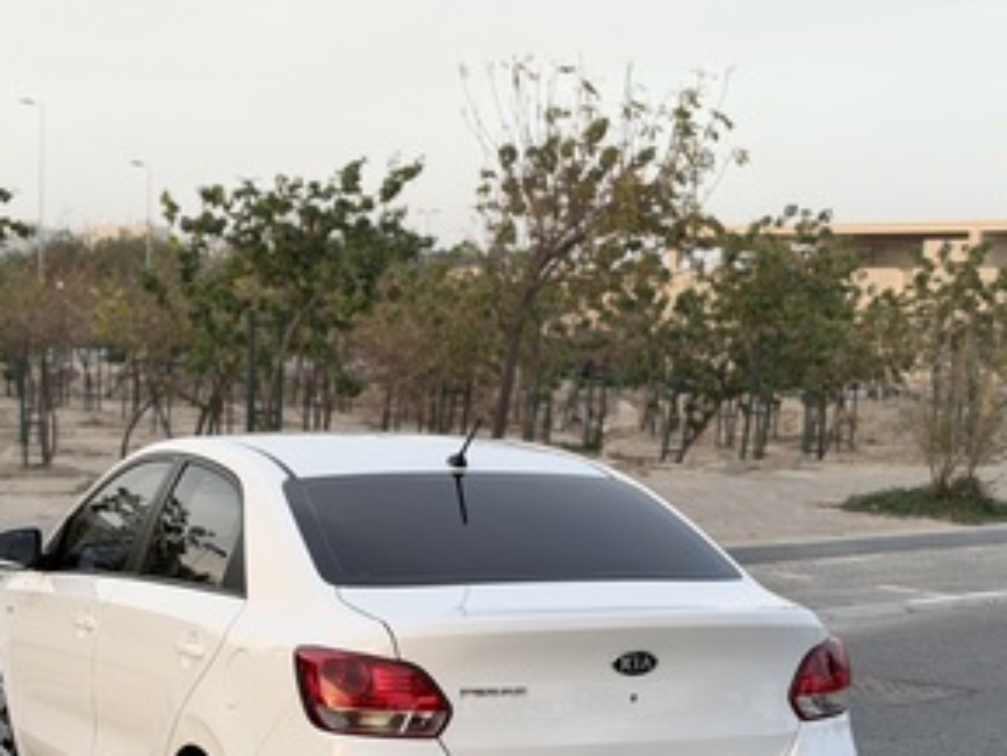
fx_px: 2212
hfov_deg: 25.6
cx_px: 385
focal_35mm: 76
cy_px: 594
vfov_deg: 19.2
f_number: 1.78
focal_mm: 6.76
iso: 64
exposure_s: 1/434
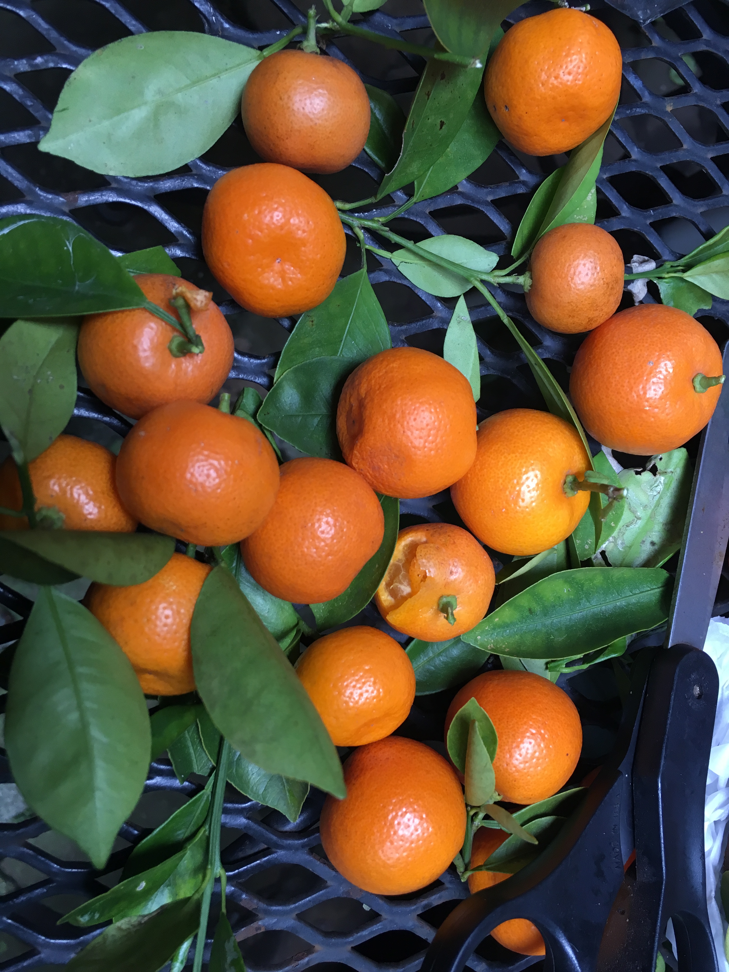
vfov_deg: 61.7
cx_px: 364
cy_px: 486
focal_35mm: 29
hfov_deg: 48.2
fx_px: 814
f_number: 2.2
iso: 25
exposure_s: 1/30
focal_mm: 4.15
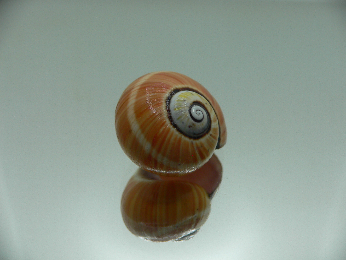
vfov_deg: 40.7
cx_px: 173
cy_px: 130
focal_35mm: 35
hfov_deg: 52.6
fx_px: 350
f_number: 2.8
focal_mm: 4.6
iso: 80
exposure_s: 1/80
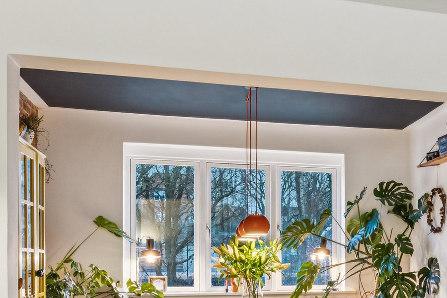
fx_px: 745
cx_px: 519
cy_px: 279
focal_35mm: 60
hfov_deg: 29.4
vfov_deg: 22.0
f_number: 11
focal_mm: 18
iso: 800
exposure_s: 1/1.67
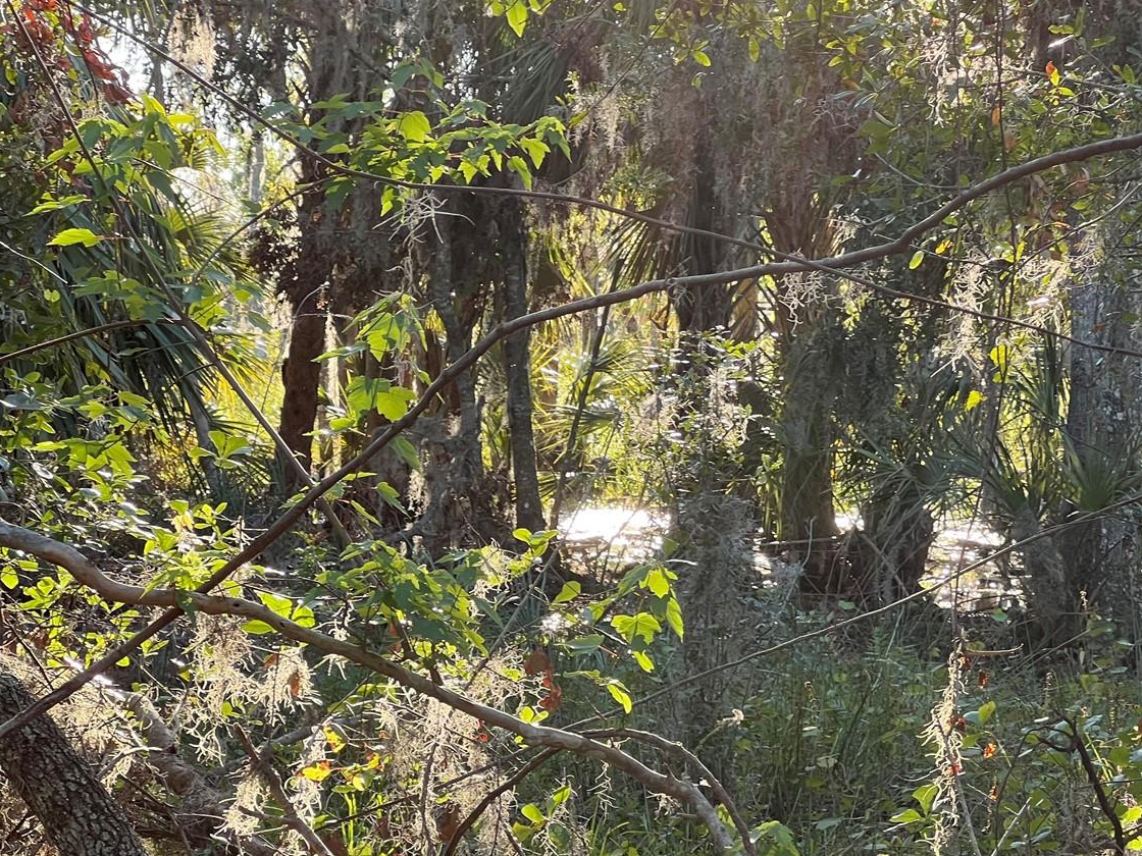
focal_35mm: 110
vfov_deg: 13.5
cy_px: 523
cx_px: 795
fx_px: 3629
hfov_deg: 17.8
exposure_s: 1/99
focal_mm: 9
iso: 40
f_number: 2.8
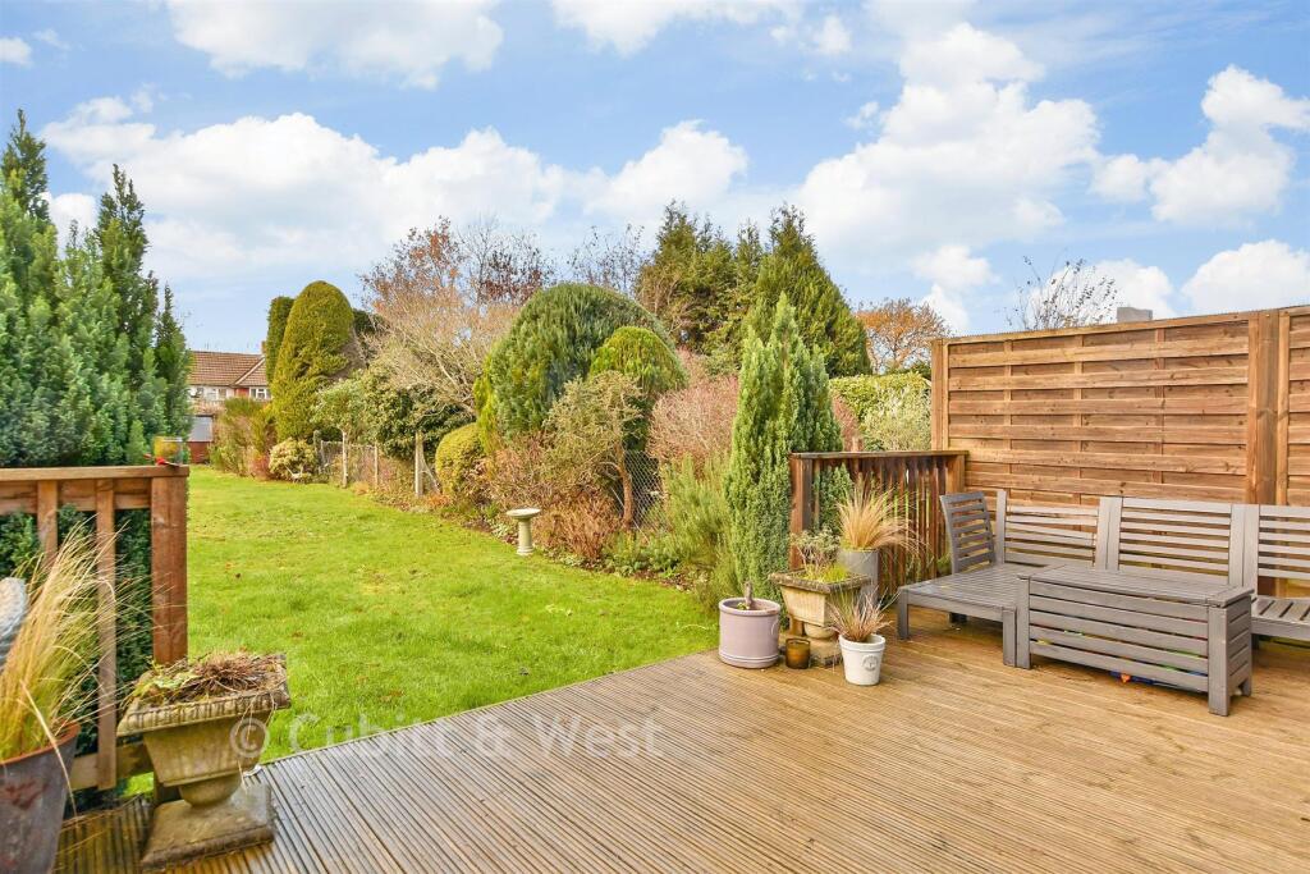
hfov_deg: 86.9
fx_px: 691
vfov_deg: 64.6
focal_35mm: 19
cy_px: 437
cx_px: 655
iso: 160
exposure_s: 1/50
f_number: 8
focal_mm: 13
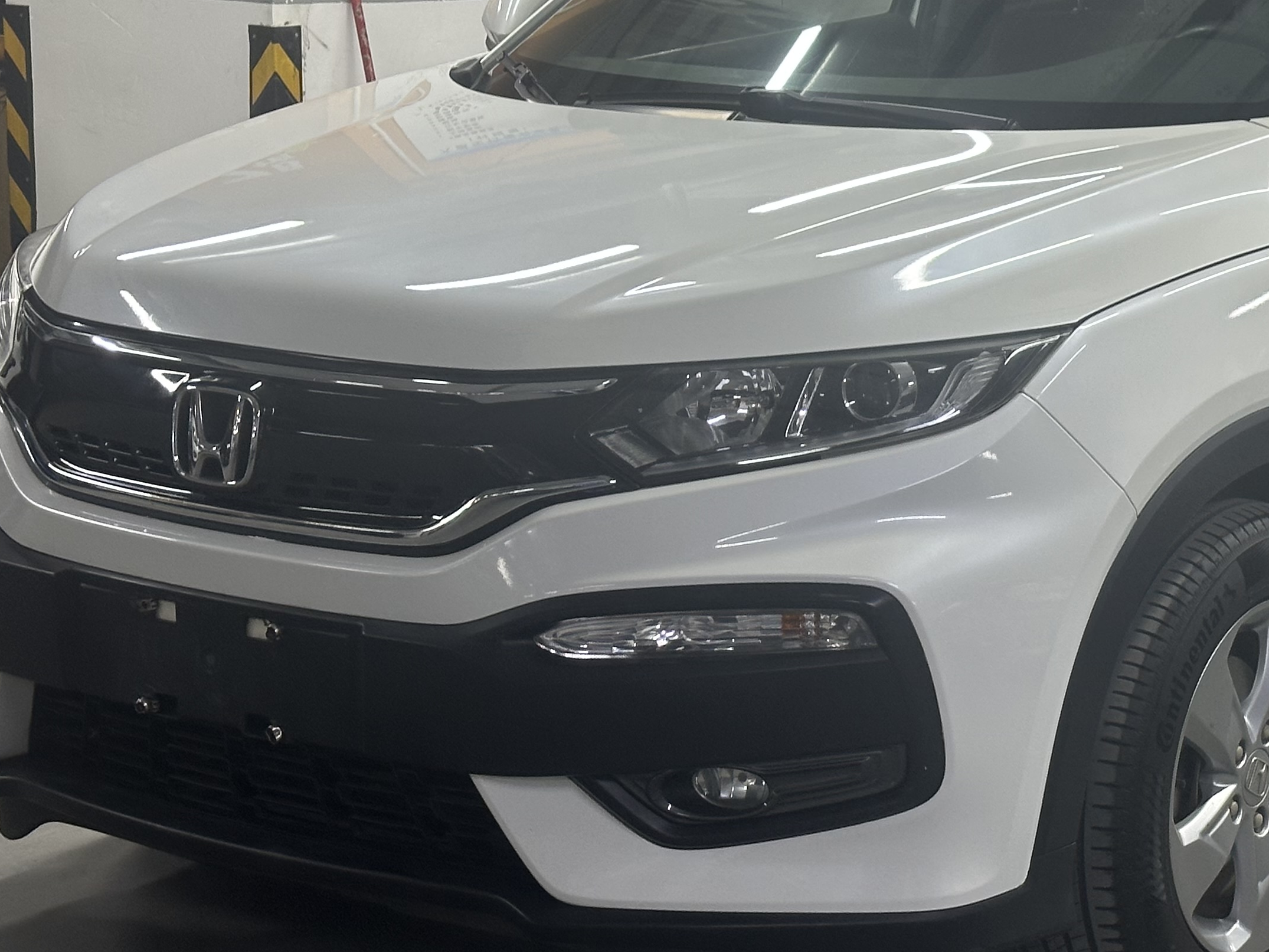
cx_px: 1031
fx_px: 3300
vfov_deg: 16.4
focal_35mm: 90
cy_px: 454
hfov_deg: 21.5
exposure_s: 1/50
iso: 50
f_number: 1.78
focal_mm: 6.86
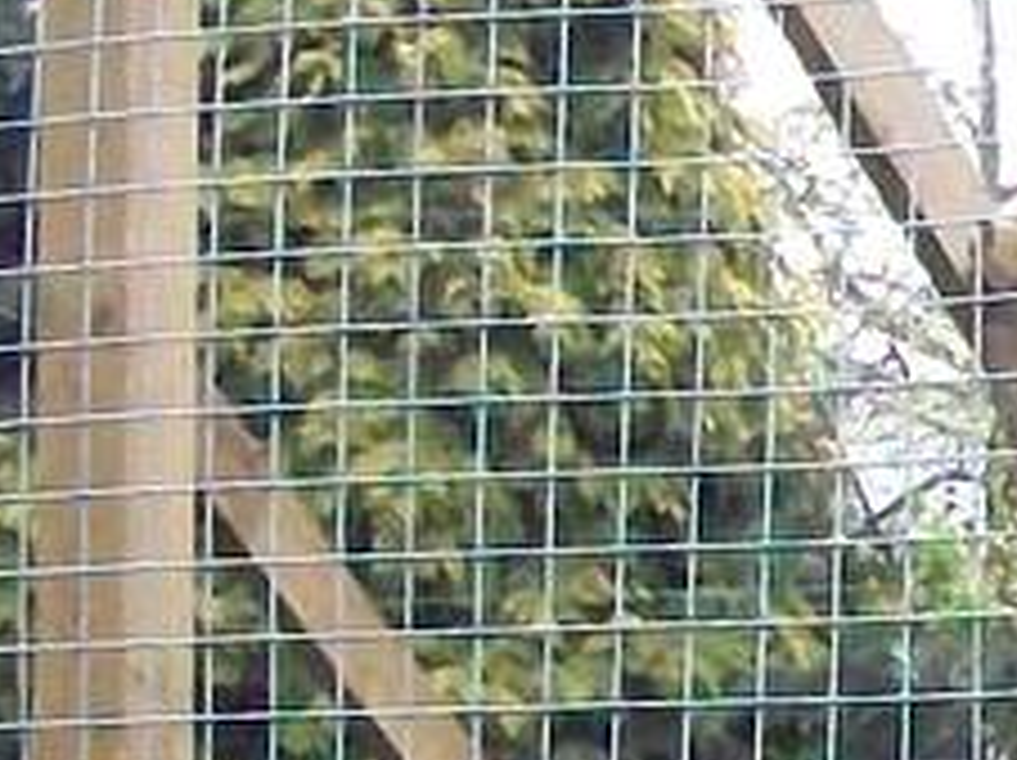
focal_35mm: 227
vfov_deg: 6.4
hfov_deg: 8.0
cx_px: 2538
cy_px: 1192
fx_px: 6662
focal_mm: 5.7
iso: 622
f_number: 2.9
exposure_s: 1/500
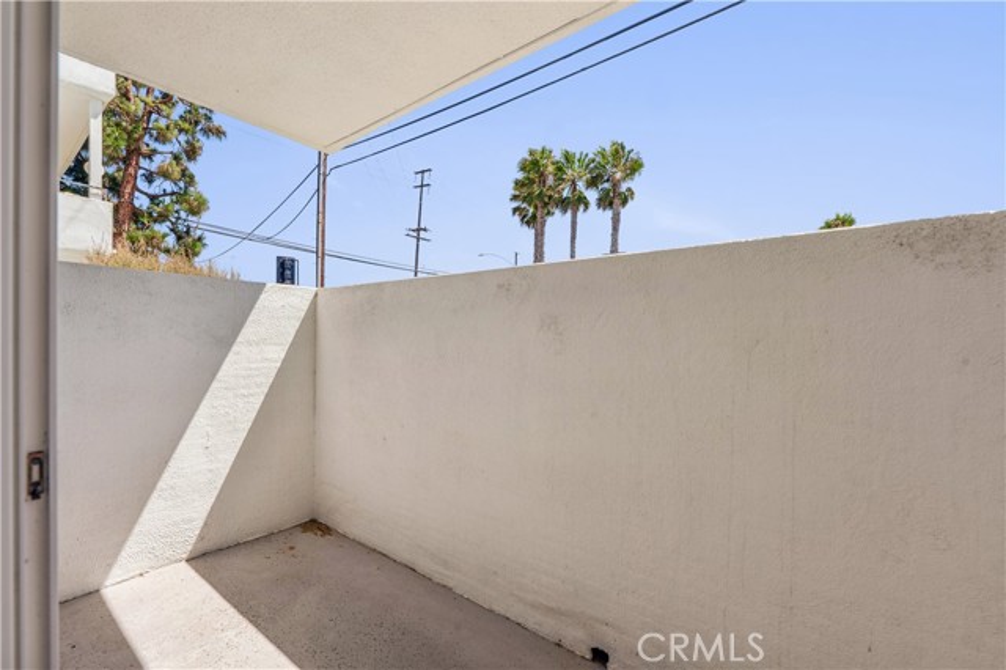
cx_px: 503
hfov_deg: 104.3
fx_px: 391
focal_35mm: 14
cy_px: 335
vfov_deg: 81.1
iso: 100
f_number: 10
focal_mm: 14
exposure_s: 1/800
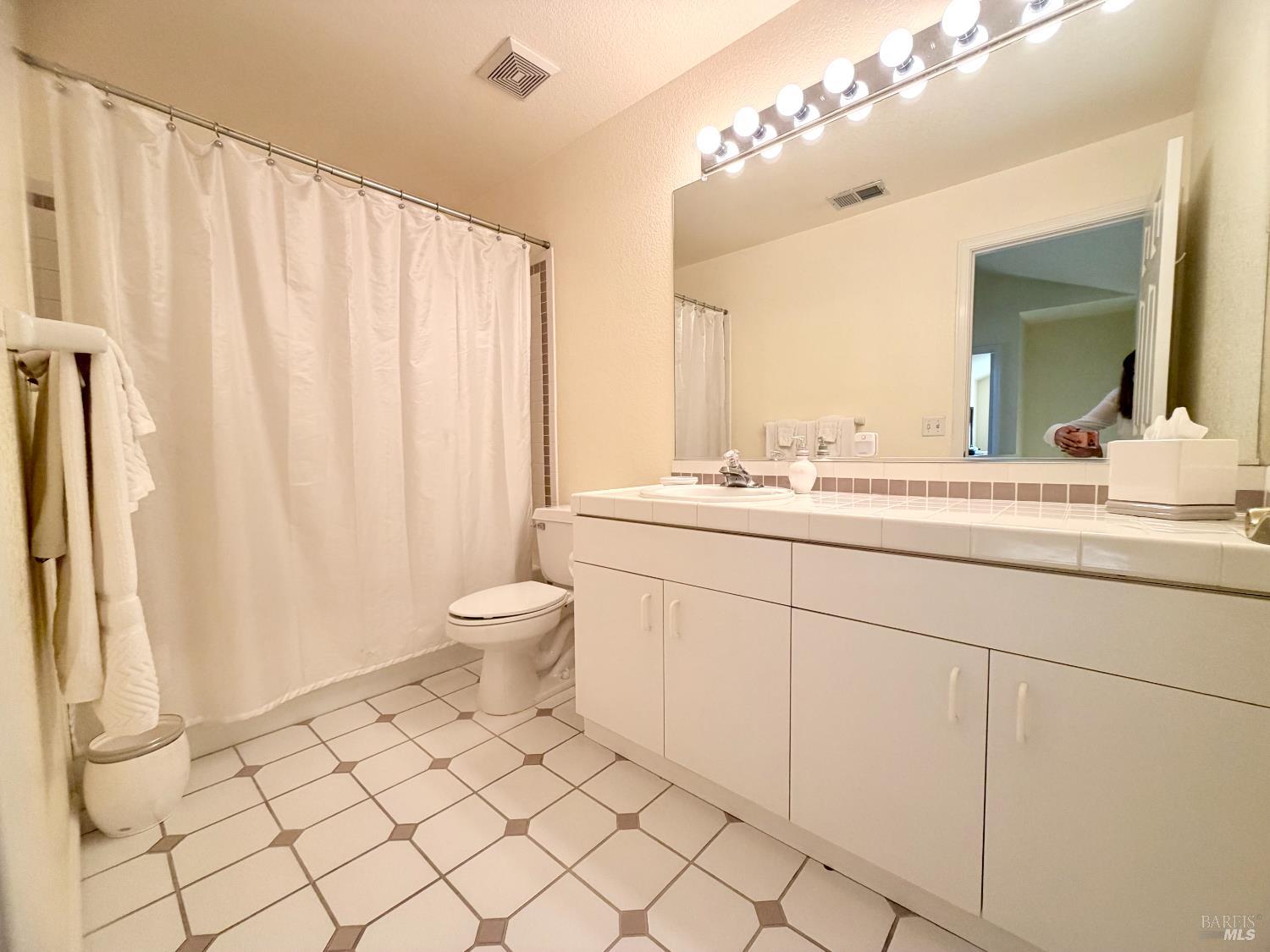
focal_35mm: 14
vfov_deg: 85.7
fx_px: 514
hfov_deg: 102.1
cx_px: 635
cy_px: 476
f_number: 2.2
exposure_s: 1/120
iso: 160
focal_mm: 2.22
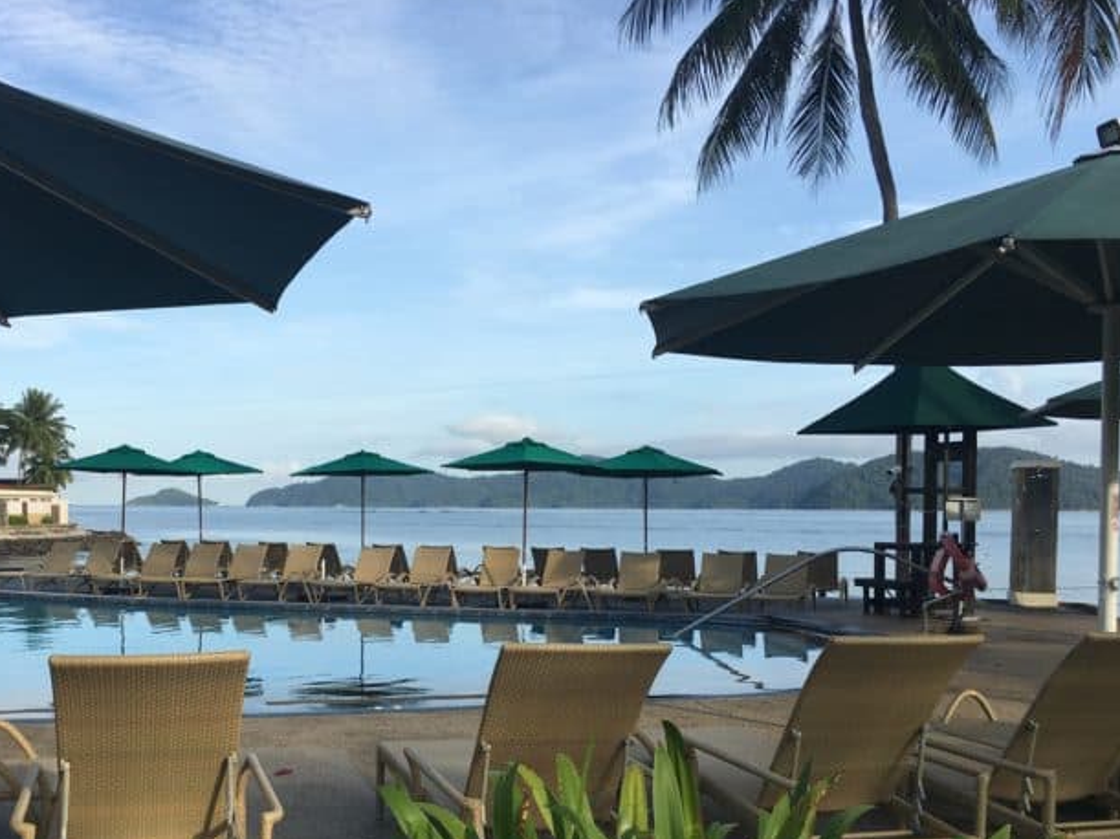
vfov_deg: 37.4
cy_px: 535
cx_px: 420
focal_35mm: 38
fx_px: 1229
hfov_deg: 48.5
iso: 25
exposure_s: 1/1241
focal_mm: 4.15
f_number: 2.2
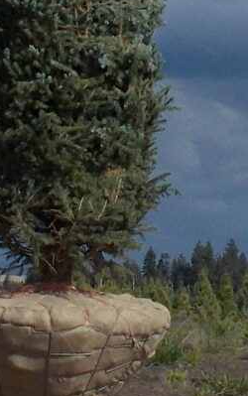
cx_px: 265
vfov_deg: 9.0
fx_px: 2494
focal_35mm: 231
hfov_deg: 5.7
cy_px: -27
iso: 80
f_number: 9.2
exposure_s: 1/250
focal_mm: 6
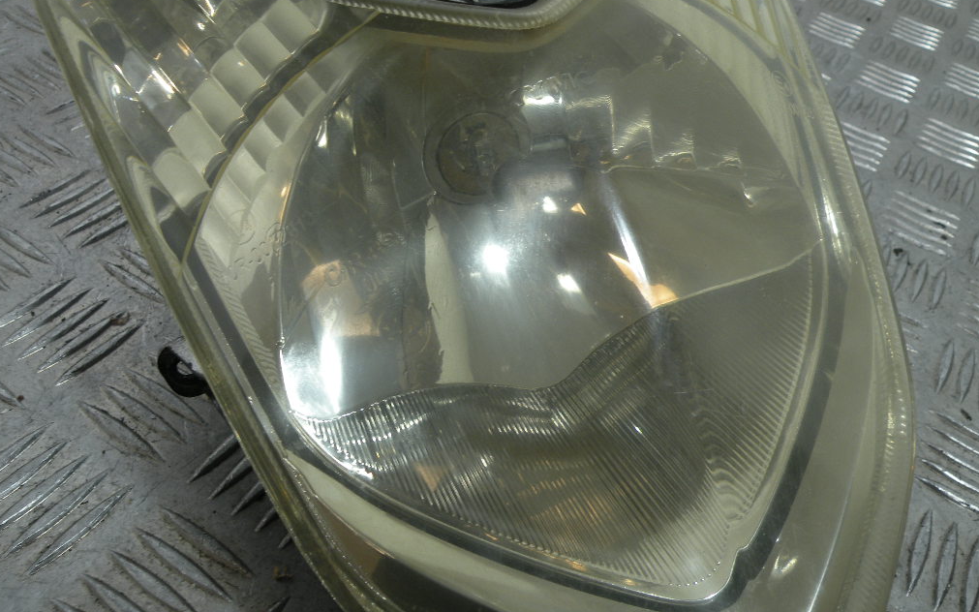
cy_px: 280
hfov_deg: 64.6
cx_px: 488
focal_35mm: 29
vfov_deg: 43.1
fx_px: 774
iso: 64
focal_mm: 4.7
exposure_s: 1/71.5
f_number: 3.5
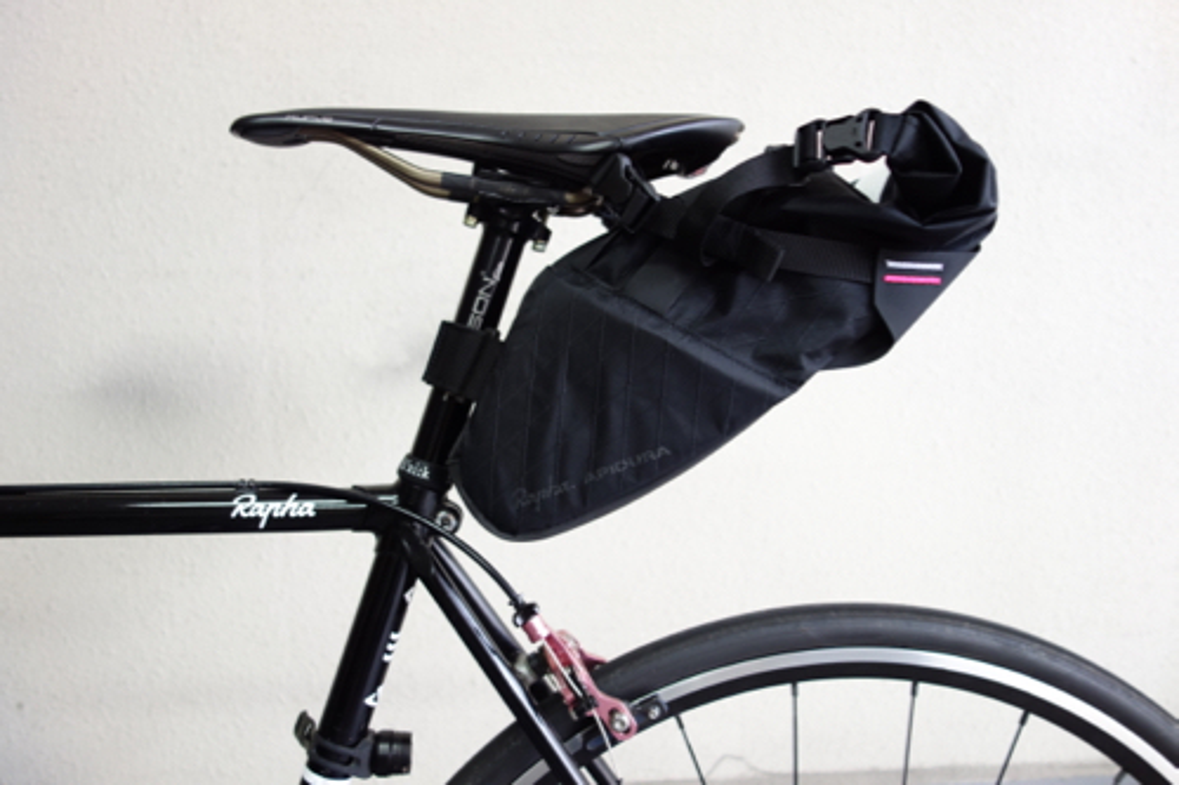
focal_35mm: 28
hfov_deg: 65.5
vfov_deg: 46.4
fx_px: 917
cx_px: 590
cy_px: 392
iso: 125
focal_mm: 10.4
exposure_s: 1/20
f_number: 1.8
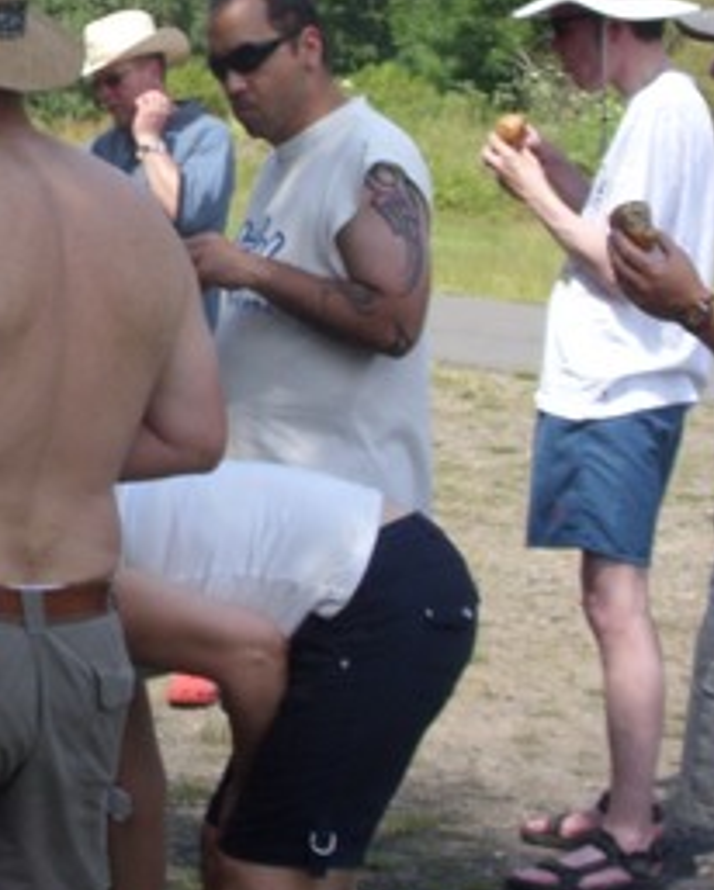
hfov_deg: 13.9
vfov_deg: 17.6
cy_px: 194
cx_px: -146
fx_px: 2849
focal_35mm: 108
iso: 50
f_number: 4.9
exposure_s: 1/201
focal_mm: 6.3
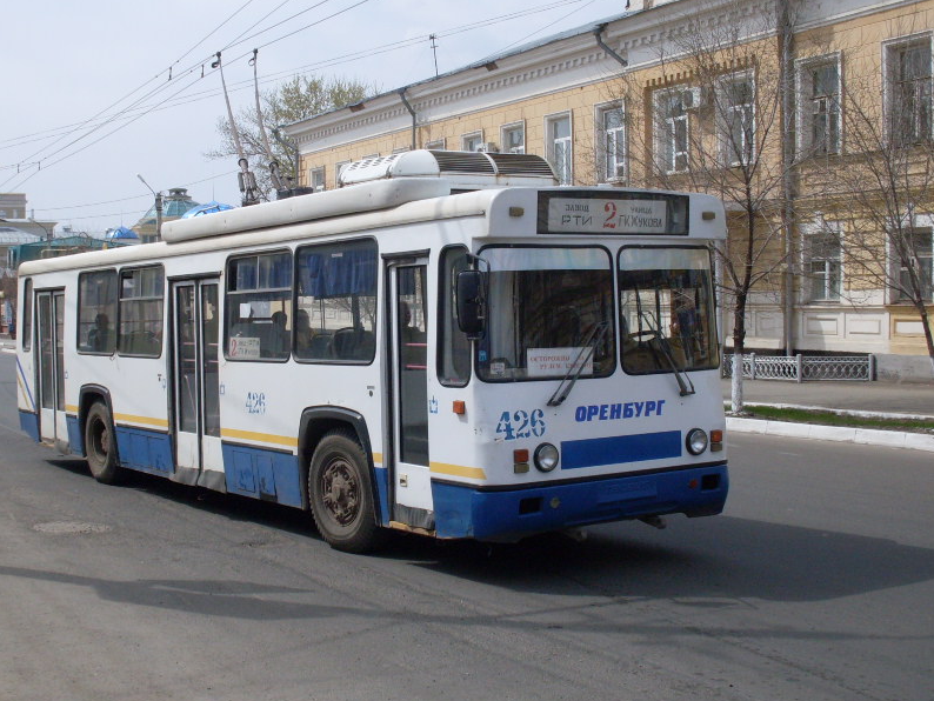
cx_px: 374
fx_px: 1323
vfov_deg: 29.7
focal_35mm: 49
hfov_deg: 38.7
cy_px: 350
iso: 80
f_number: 8.4
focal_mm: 6.3
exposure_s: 1/250
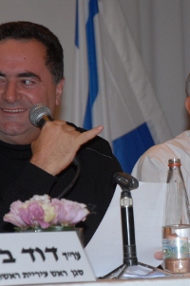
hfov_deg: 5.4
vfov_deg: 8.1
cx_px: 125
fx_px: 2022
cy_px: 132
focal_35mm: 255
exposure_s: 1/50
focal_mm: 105
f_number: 5.6
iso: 640
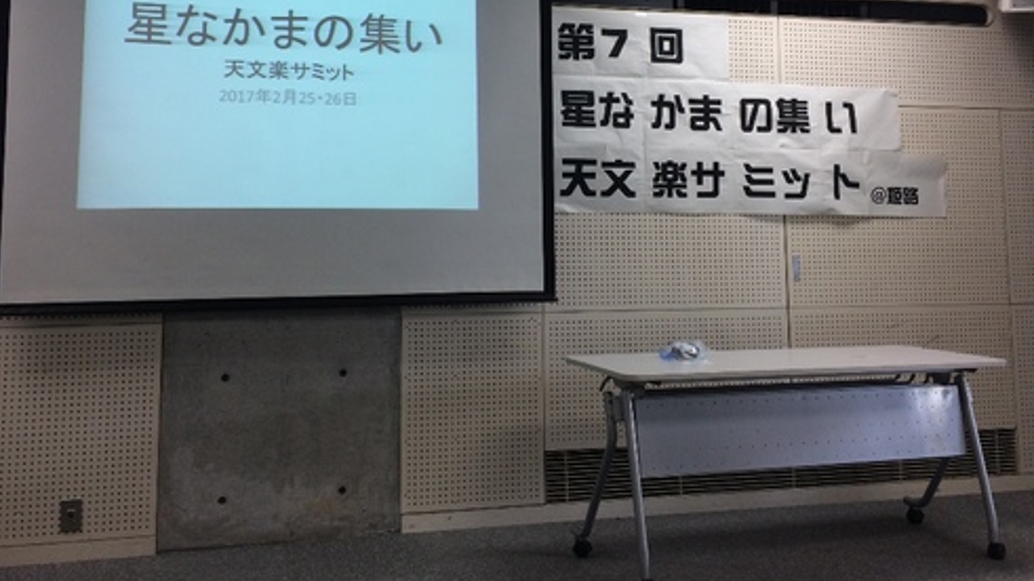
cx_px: 501
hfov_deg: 55.3
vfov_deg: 32.3
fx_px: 987
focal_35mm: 36
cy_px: 152
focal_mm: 4.15
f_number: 2.2
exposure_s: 1/60
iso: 50
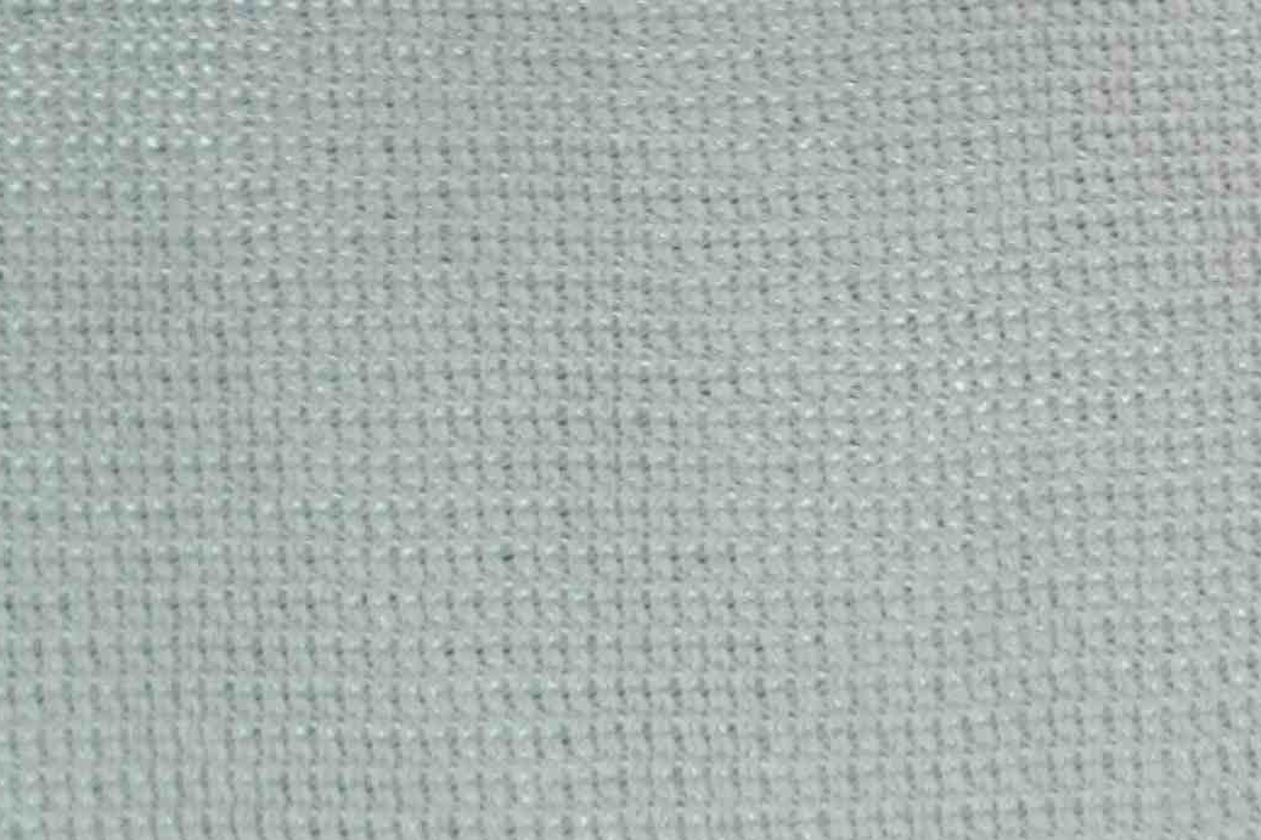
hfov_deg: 4.4
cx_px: 4031
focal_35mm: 453
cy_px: 331
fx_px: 15864
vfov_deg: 3.0
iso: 400
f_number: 7.1
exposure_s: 1/80
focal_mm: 67
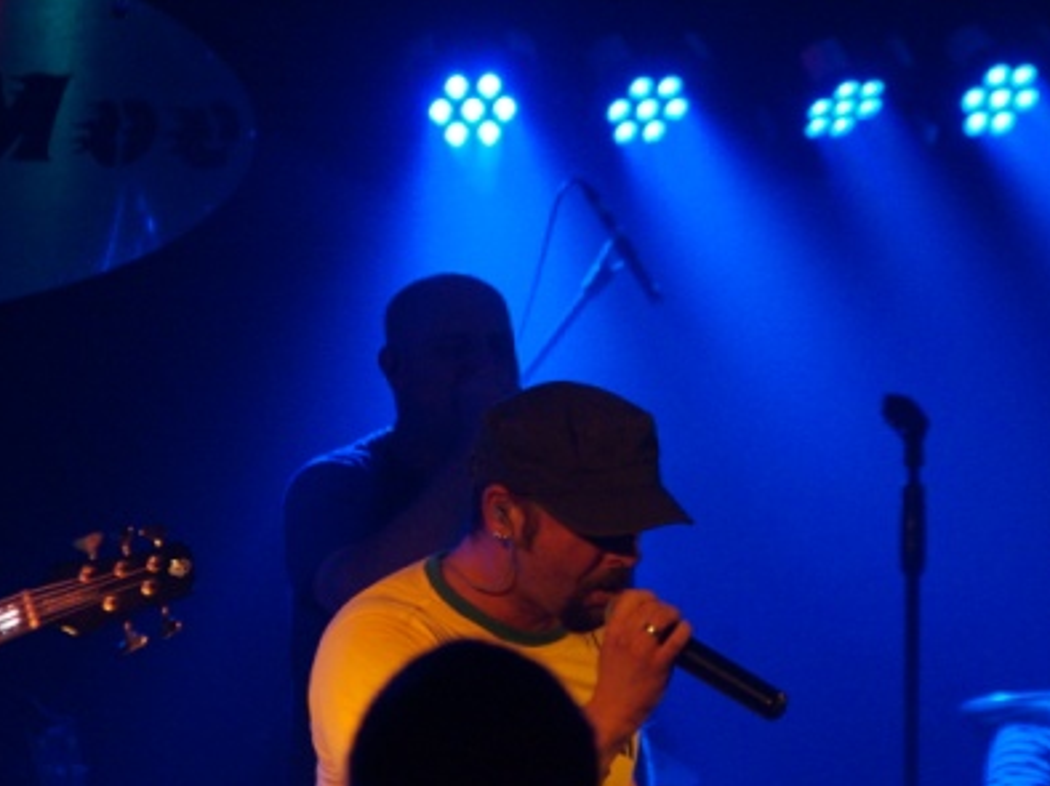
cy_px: 394
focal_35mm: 246
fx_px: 7457
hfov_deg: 8.1
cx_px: 493
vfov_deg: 6.0
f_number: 6.3
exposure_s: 1/80
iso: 3200
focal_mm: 150
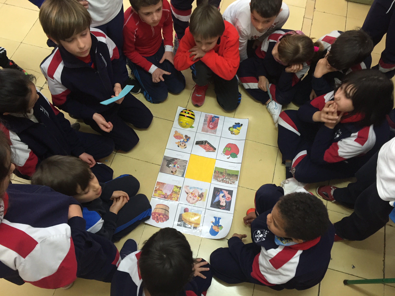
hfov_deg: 61.7
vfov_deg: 48.2
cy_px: 148
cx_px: 198
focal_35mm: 29
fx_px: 331
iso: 160
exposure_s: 1/33
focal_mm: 4.15
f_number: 2.2
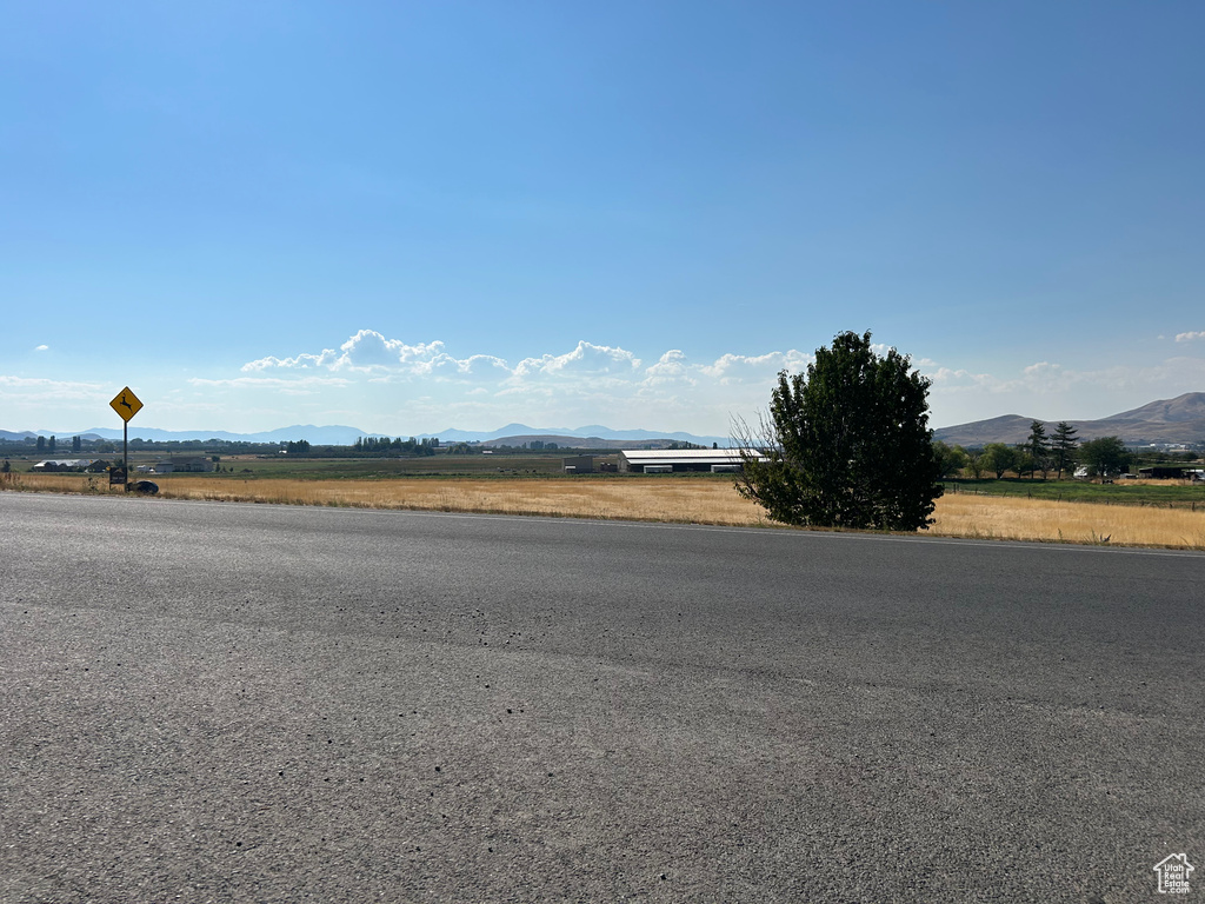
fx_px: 905
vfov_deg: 53.1
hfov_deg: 67.3
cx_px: 602
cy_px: 452
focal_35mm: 26
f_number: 1.5
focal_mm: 5.7
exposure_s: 1/12658
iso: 50
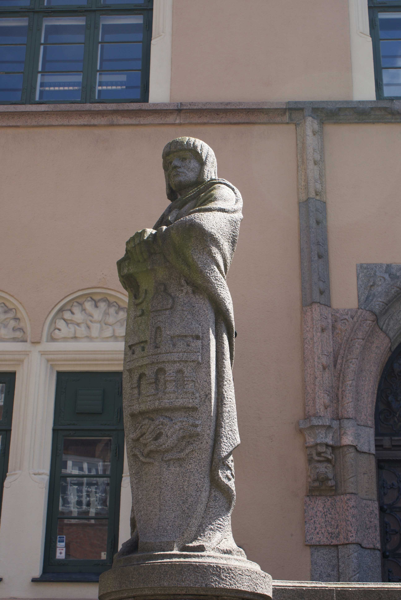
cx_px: 200
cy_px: 300
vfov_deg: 33.4
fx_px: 1000
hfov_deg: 22.7
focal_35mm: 60
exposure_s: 1/125
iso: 100
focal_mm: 40
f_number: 8
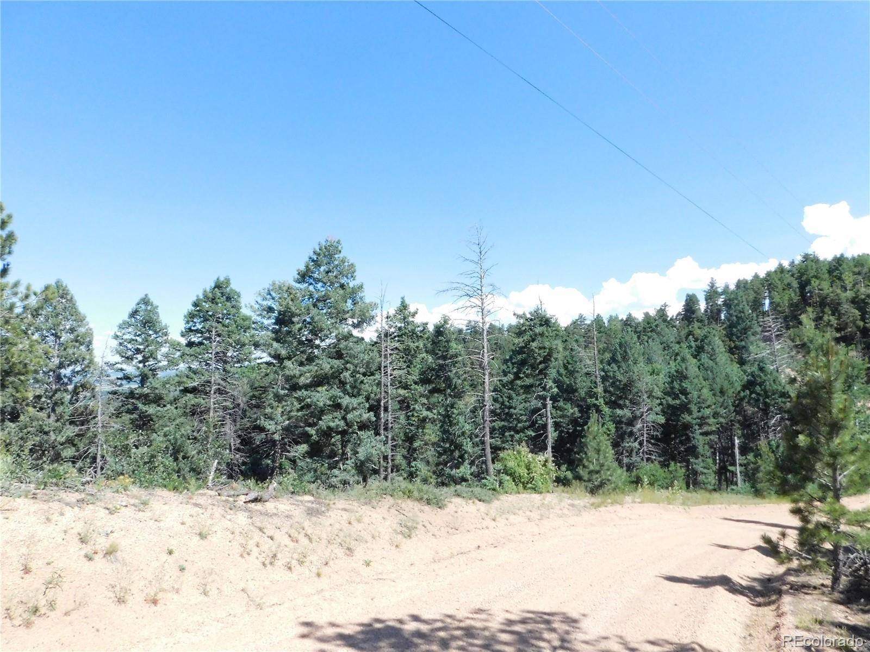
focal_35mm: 23
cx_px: 435
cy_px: 326
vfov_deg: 58.9
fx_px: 578
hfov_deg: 73.9
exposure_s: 1/1500
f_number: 6
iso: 800
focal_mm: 4
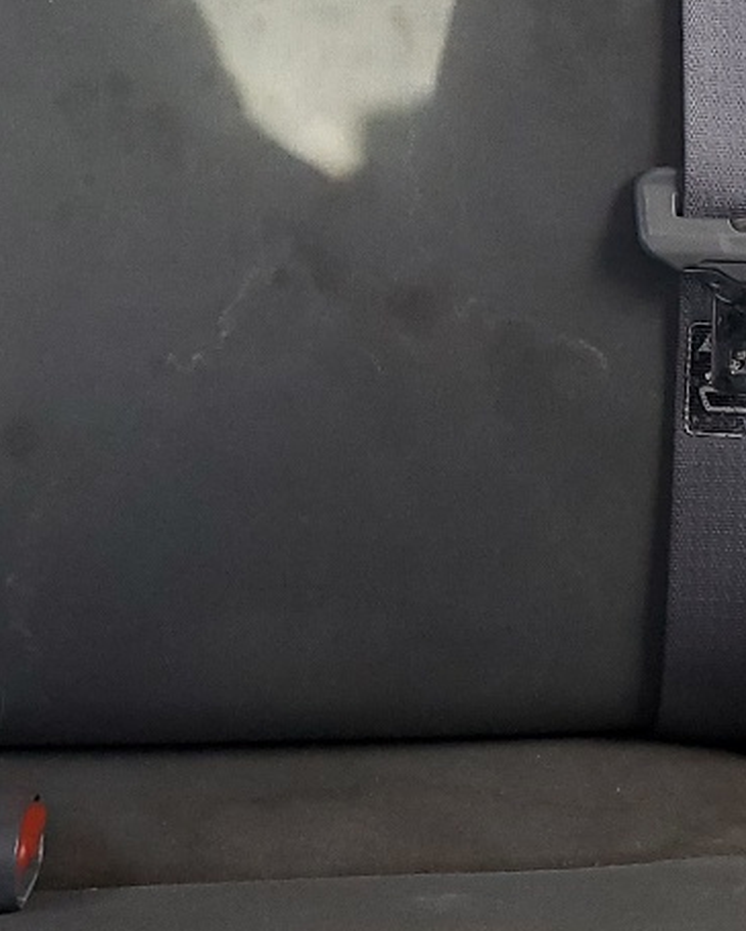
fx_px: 2455
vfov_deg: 20.2
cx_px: 323
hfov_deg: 17.3
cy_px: -163
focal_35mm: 89
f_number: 1.5
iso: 80
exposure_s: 1/120
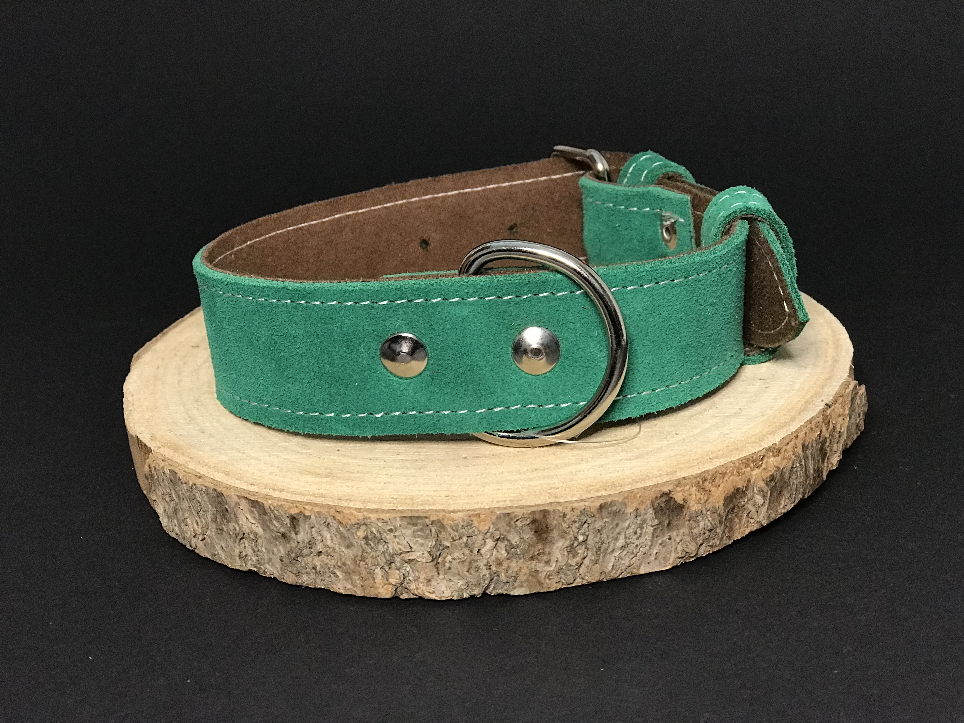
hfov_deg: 33.8
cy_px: 362
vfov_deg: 25.7
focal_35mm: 57
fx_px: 1587
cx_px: 482
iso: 200
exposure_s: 1/50
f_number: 2.8
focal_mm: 6.6
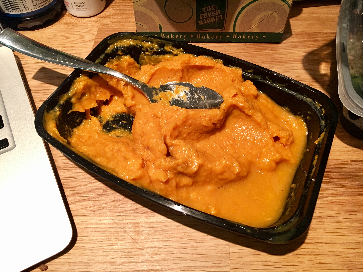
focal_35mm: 29
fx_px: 304
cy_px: 136
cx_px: 182
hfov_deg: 61.7
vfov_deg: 48.2
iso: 100
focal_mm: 4.15
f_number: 2.2
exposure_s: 1/30
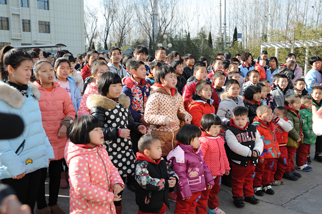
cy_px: 107
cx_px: 161
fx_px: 357
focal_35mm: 40
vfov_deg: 33.3
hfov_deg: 48.5
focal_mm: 40
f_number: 7.1
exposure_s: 1/200
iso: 200
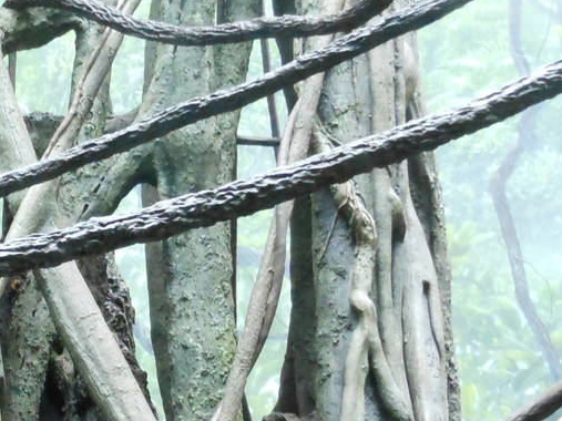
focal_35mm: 123
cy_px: 591
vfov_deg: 11.6
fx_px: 1996
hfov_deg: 14.9
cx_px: -283
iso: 400
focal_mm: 6.9
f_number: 4.3
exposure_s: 1/20
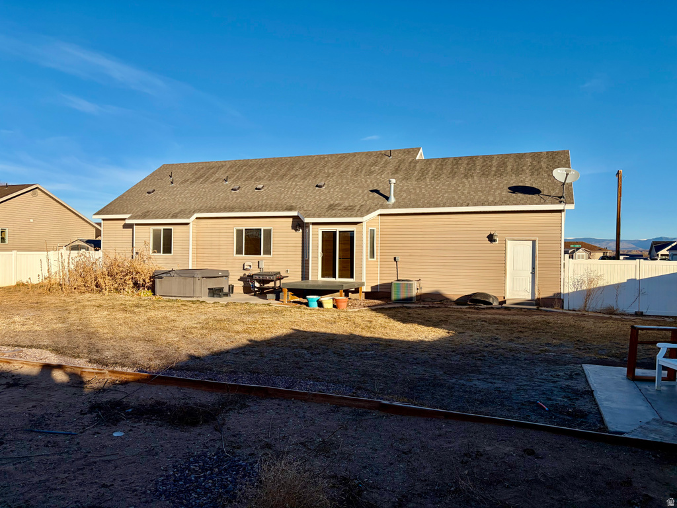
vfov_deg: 53.1
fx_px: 508
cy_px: 254
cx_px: 338
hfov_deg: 67.3
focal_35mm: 26
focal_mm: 5.96
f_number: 1.6
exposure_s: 1/4065
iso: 50
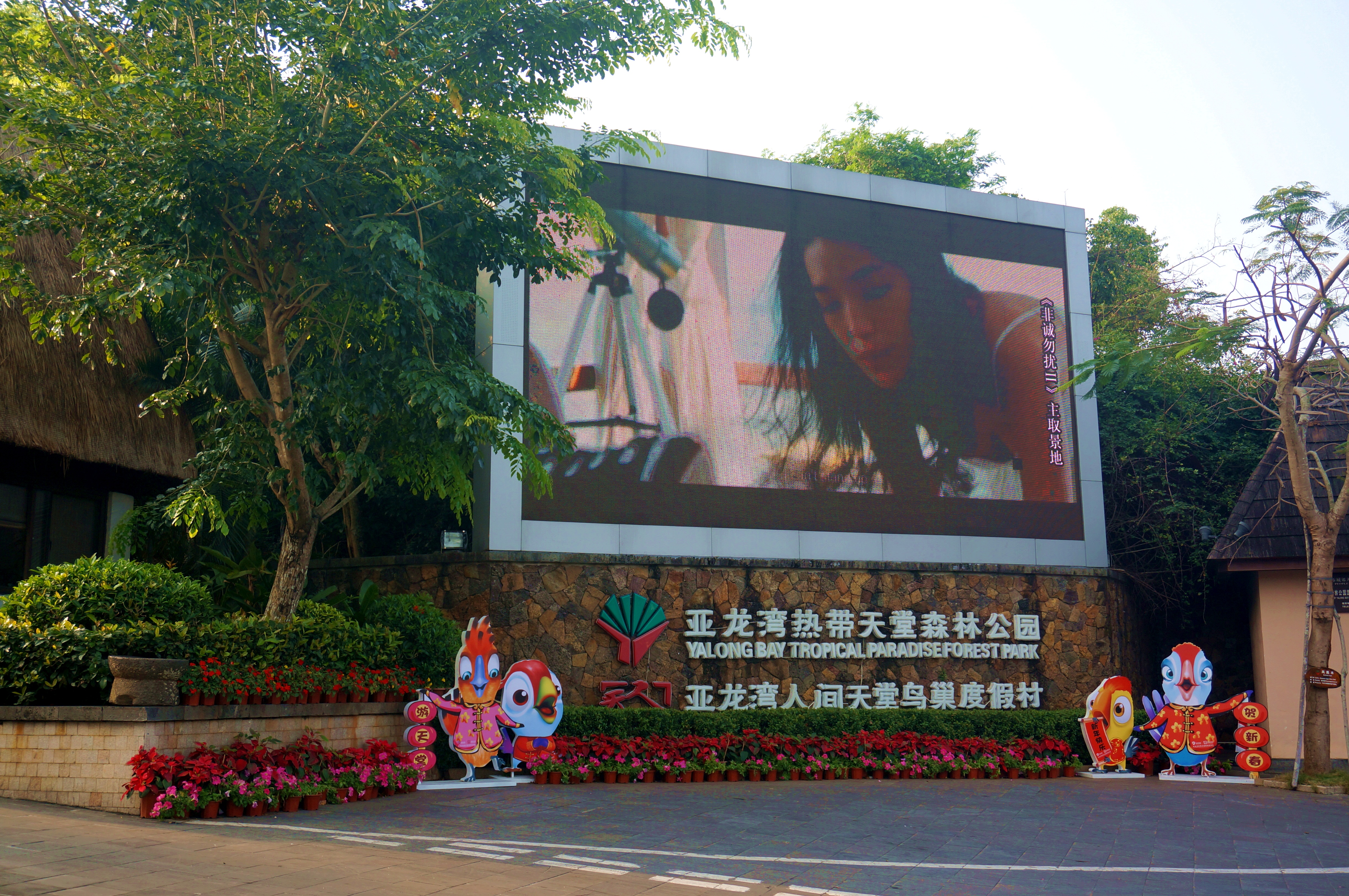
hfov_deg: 53.2
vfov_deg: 36.8
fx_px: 1348
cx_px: 674
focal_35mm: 36
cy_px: 448
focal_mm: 24
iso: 100
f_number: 4.5
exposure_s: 1/200
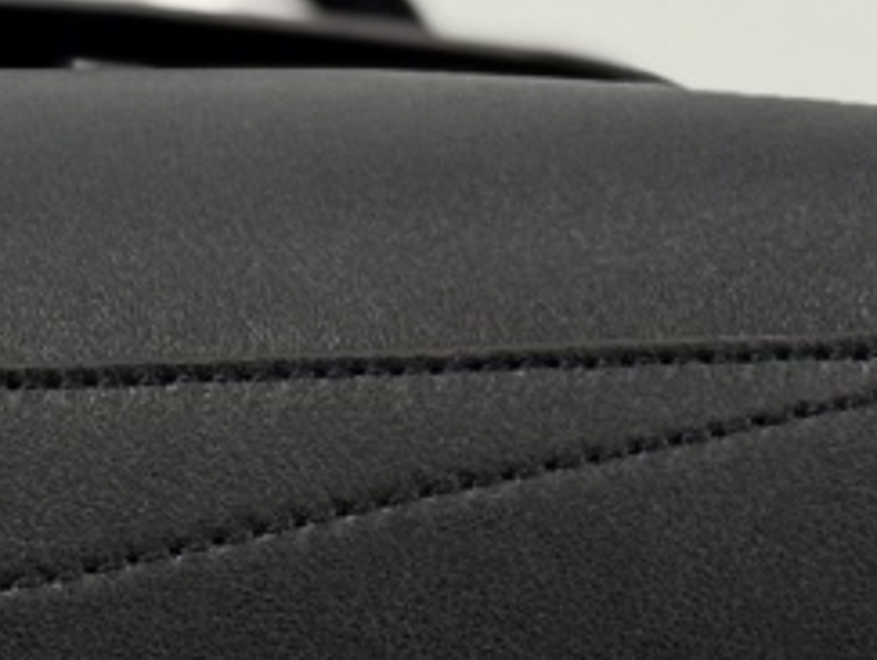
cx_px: -516
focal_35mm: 284
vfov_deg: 5.2
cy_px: 14
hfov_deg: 6.8
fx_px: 7206
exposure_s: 1/61
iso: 100
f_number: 1.78
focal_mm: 6.76
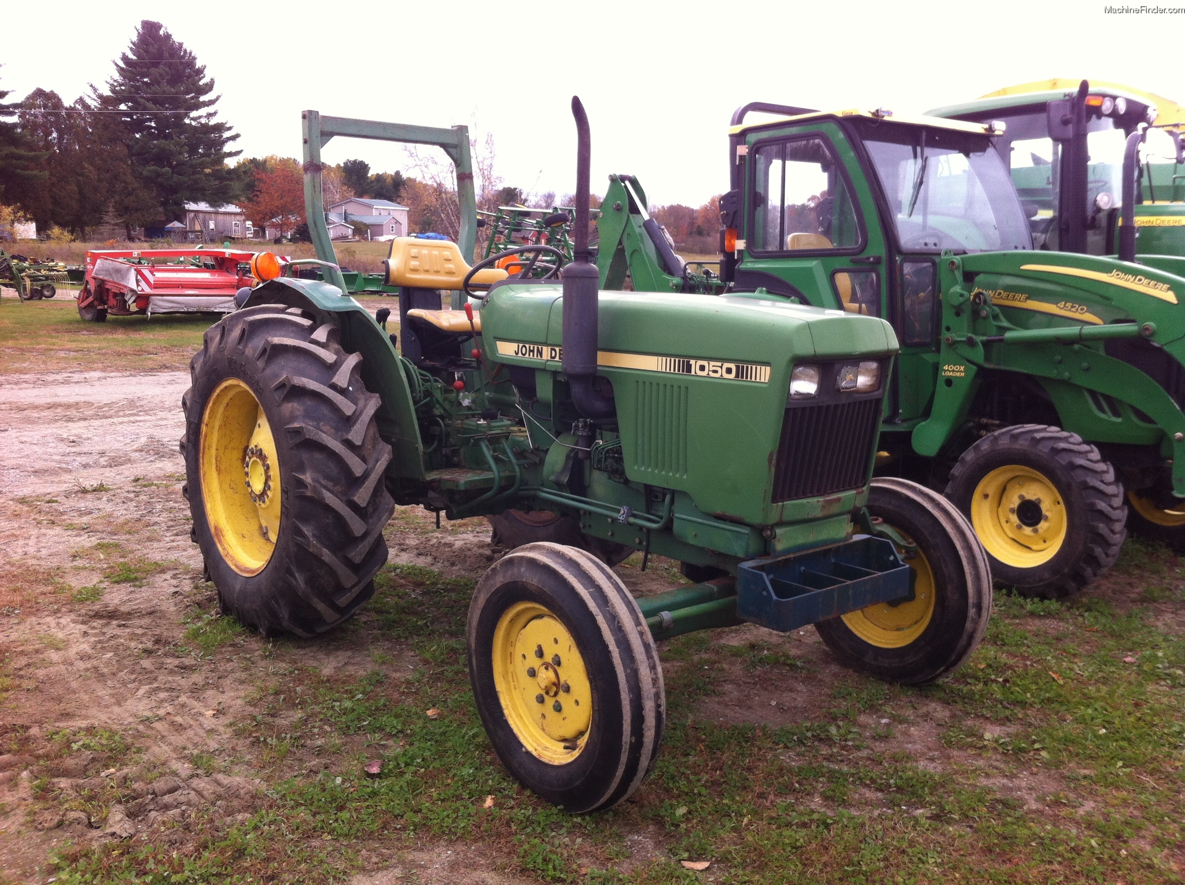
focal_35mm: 35
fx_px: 1196
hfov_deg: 52.7
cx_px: 592
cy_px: 442
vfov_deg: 40.6
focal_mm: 3.85
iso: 80
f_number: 2.8
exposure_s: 1/186
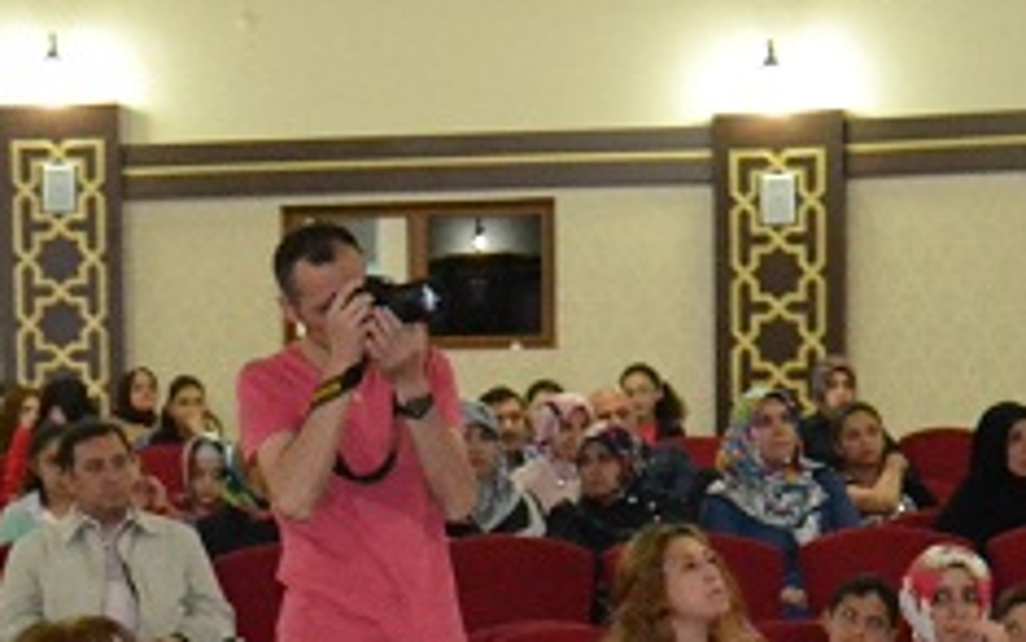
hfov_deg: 18.0
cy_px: 753
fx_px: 3188
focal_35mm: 114
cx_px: 144
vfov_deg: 11.3
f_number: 3.5
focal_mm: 19
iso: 3200
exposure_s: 1/60
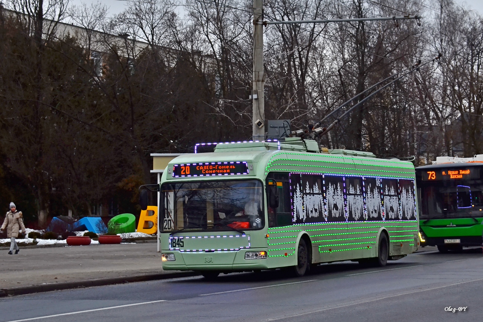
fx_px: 1449
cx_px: 242
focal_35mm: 108
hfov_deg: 18.9
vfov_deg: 12.7
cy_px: 161
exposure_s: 1/160
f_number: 8
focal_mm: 72
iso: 640
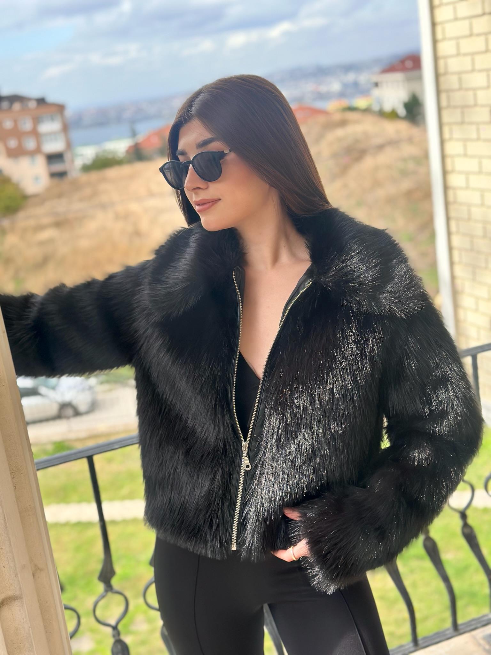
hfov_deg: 30.3
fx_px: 908
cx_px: 246
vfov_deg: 39.7
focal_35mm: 48
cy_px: 328
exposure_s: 1/1272
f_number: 1.78
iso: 80
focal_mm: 6.86
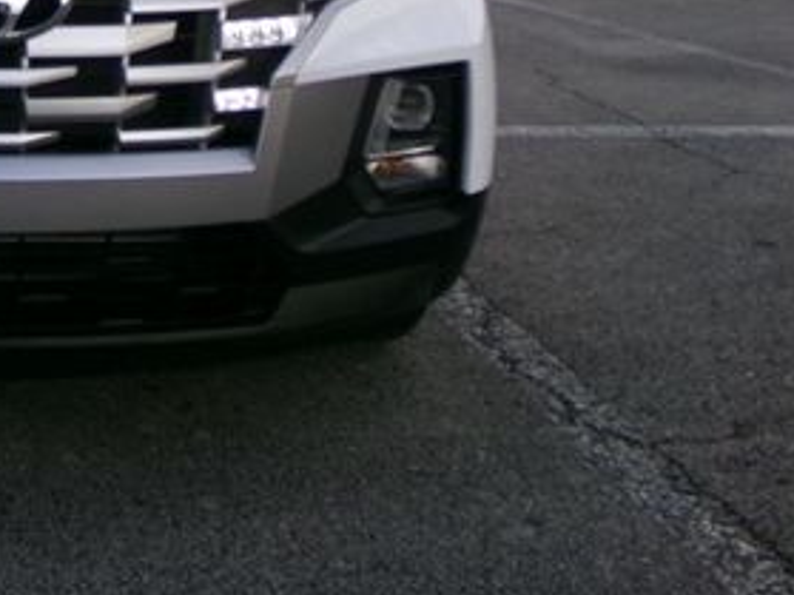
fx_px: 1261
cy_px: 60
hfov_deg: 31.7
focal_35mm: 55
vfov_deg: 25.7
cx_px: -40
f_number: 11.07
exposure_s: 1/60
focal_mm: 4.3
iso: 162
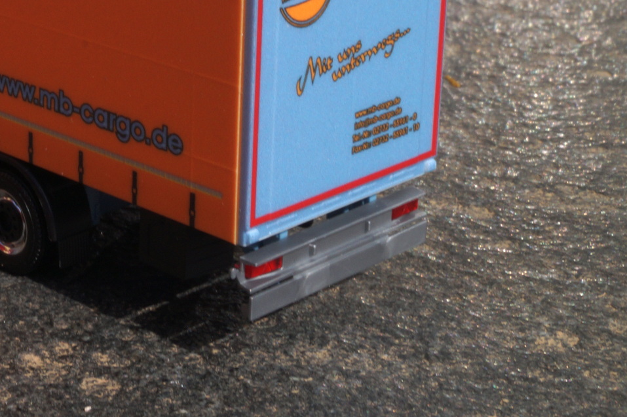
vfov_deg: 14.3
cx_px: -16
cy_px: -4
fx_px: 1636
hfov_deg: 20.9
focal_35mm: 94
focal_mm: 30
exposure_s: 1/60
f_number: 25
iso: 160
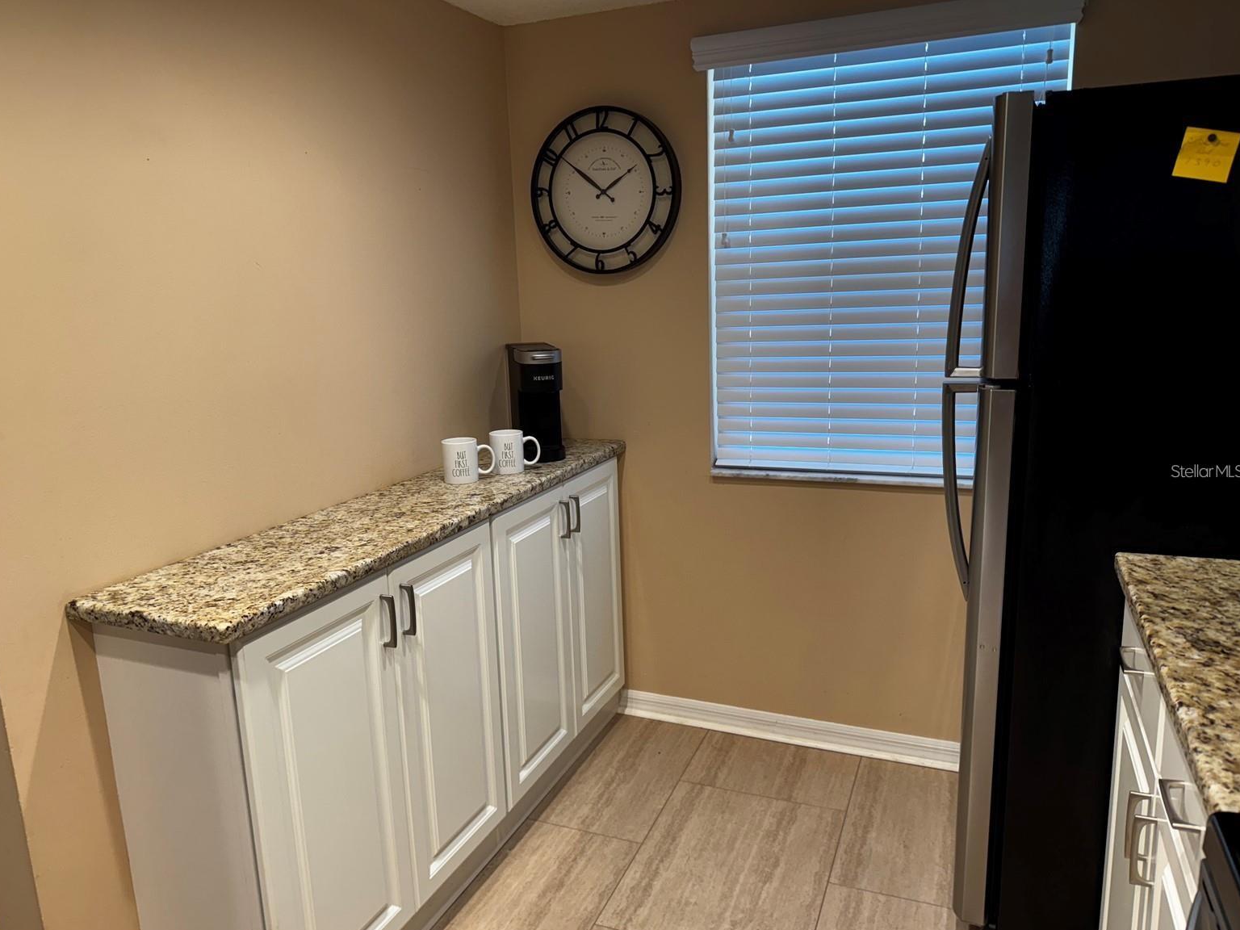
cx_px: 601
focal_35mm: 25
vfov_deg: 54.9
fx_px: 896
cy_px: 471
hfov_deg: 69.4
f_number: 1.78
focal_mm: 6.76
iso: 100
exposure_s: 1/120
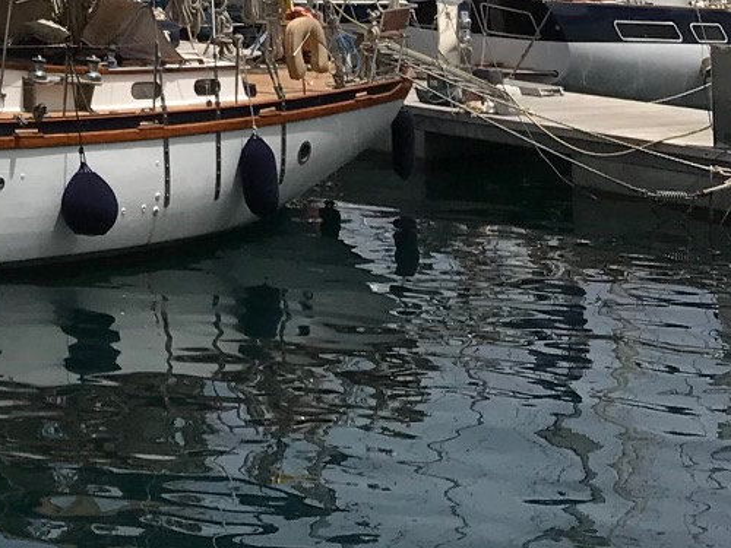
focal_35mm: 113
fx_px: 2386
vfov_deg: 12.0
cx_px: -322
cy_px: -440
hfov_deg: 16.1
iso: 20
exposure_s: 1/3690
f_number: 1.8
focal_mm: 3.99
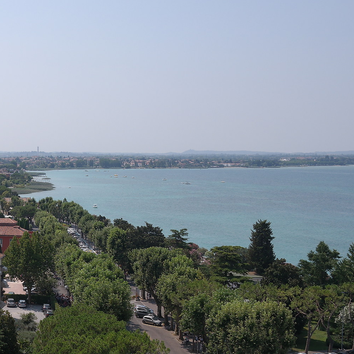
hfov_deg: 25.7
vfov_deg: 28.1
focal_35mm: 61
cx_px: -53
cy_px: 204
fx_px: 706
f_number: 7.1
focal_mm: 20
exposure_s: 1/400
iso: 100
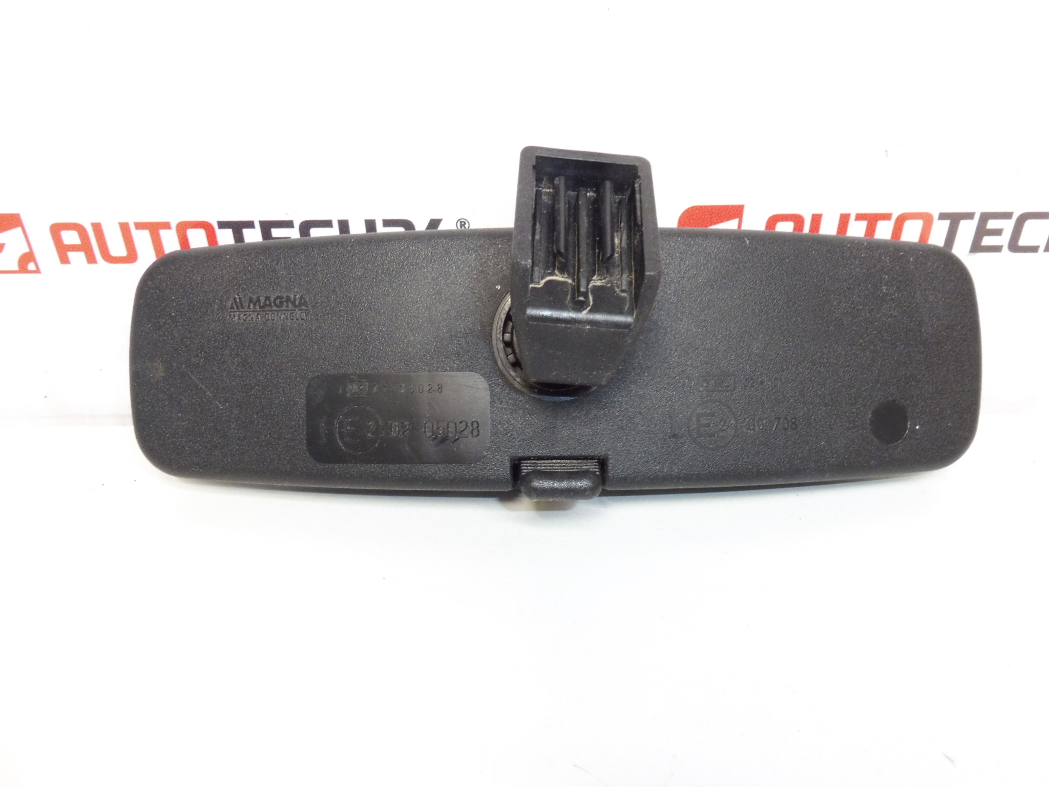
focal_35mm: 24
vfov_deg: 56.8
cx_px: 524
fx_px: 727
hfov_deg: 71.6
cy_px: 394
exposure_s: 1/30
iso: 320
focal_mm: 4.3
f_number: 5
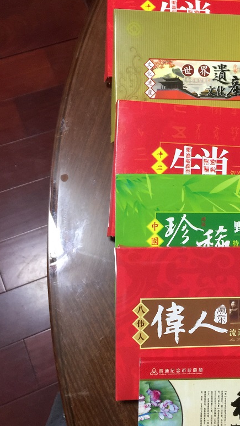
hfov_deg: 28.9
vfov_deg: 50.4
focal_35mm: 40
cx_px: 199
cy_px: 229
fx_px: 453
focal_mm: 4.15
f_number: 2.2
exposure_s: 1/17
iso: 100
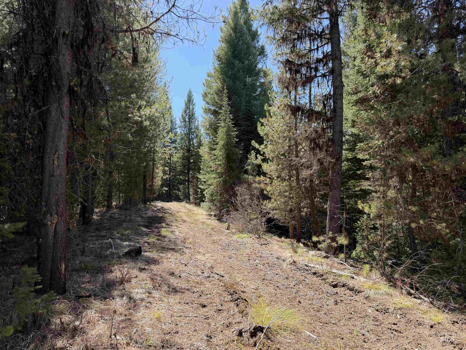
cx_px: 233
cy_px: 175
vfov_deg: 56.8
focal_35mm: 24
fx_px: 323
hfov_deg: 71.6
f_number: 1.78
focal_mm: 6.76
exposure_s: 1/1271
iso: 100
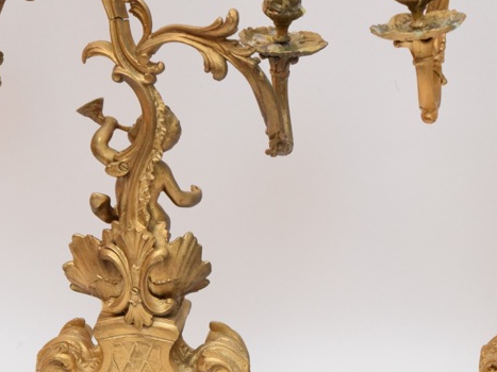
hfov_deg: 11.6
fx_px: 2441
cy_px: 207
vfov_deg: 8.7
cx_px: 280
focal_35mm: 170
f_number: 5.6
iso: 2200
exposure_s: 1/60
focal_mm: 55
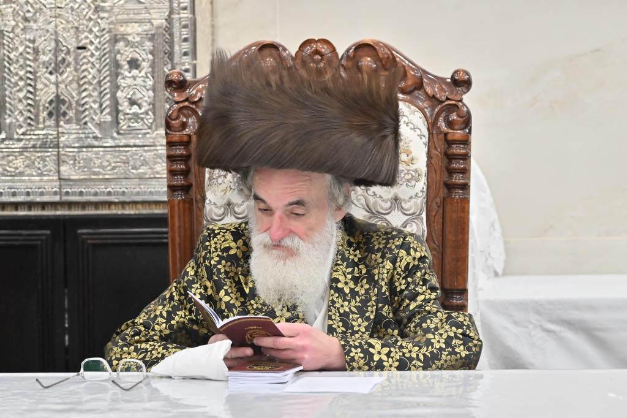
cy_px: 209
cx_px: 314
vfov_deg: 9.9
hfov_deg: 14.8
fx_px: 2420
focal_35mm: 139
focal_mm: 93
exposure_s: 1/250
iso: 1000
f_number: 4
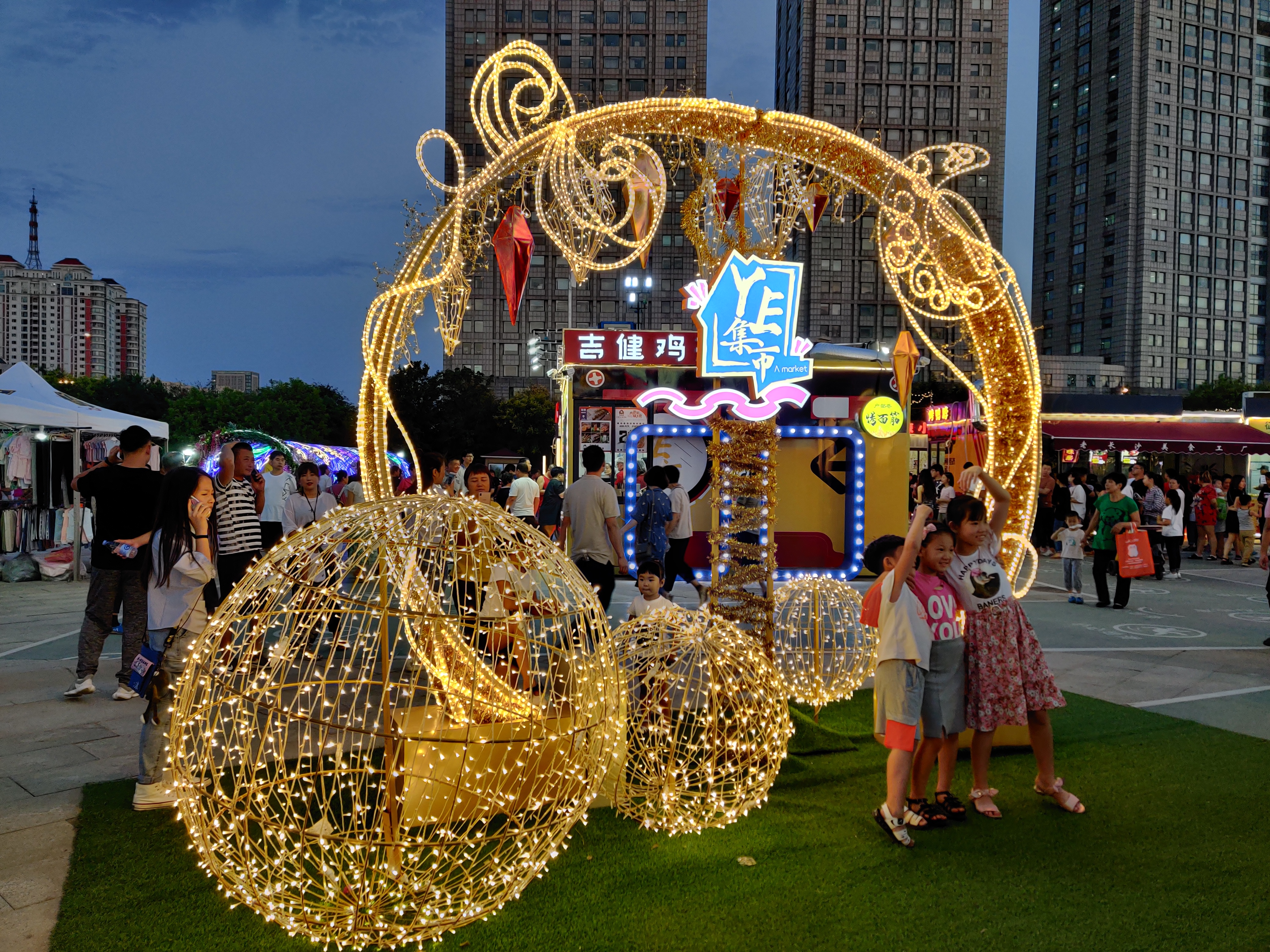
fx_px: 991
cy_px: 476
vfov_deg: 51.4
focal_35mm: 27
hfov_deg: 65.3
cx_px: 635
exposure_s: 1/50
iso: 200
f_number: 1.65
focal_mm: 4.75
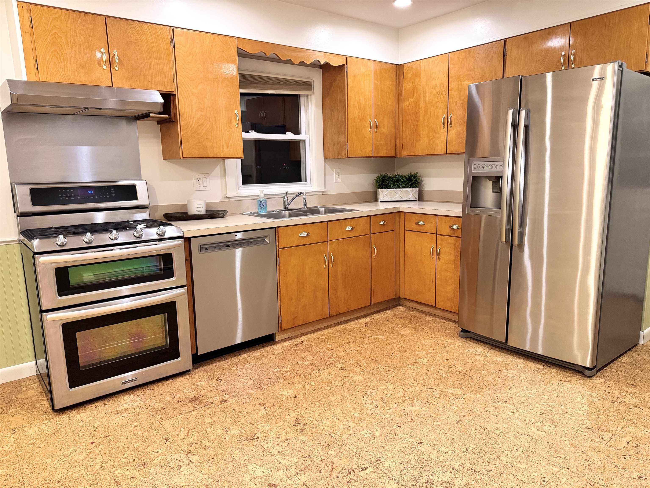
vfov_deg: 56.8
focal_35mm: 24
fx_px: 451
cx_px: 325
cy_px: 244
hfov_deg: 71.6
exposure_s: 1/60
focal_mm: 6.76
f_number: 1.78
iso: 320
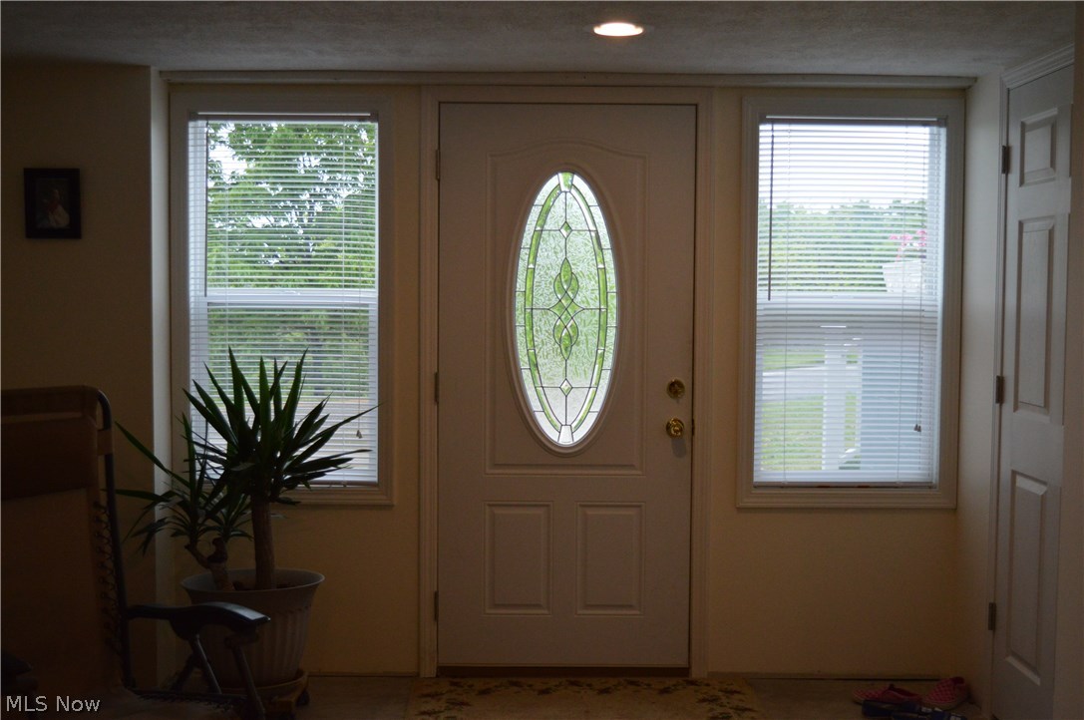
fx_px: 1353
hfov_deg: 43.7
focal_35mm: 45
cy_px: 360
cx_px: 542
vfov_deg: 29.8
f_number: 4.2
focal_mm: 30
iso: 1100
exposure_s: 1/500
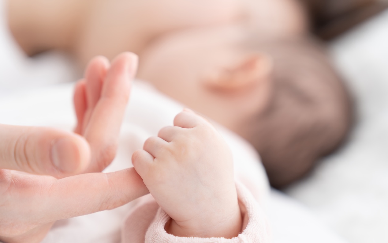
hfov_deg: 28.6
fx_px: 761
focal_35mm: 72
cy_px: 130
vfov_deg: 18.1
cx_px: 192
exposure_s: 1/500
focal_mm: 70
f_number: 3.2
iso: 200
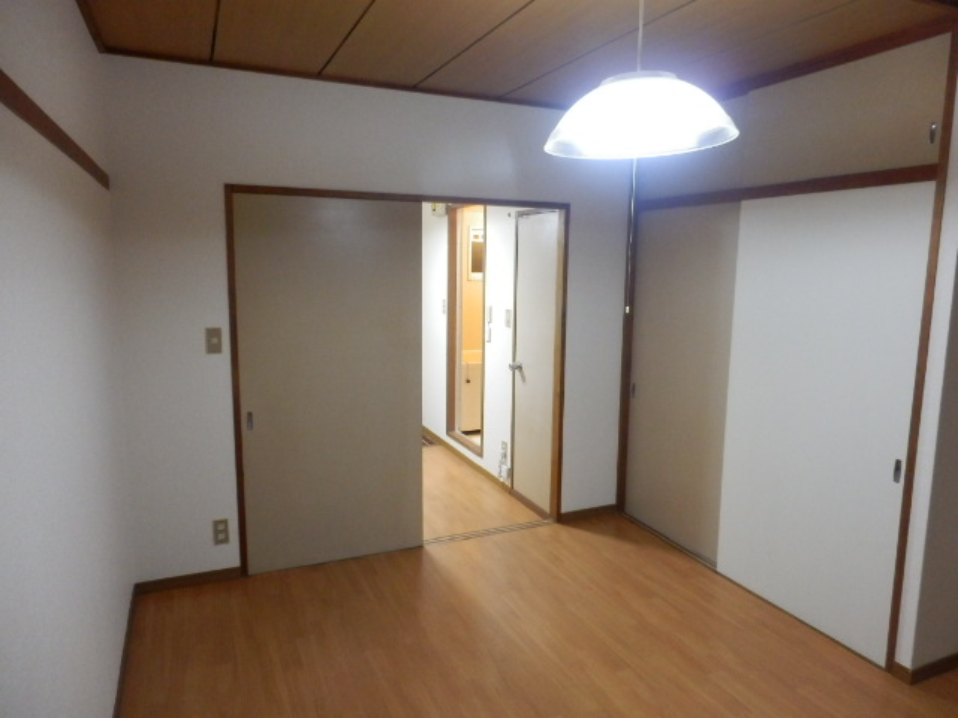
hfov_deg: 71.6
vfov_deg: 56.8
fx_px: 664
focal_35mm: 24
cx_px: 479
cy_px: 359
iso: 800
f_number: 3
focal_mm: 4.2
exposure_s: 1/30
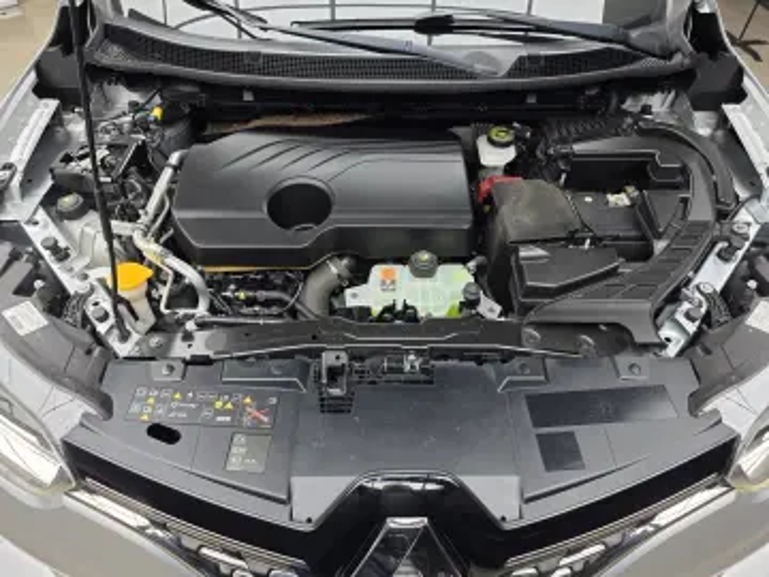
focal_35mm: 23
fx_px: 511
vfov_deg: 58.9
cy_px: 288
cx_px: 384
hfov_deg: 73.9
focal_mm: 6.25
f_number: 1.7
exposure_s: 1/100
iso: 40
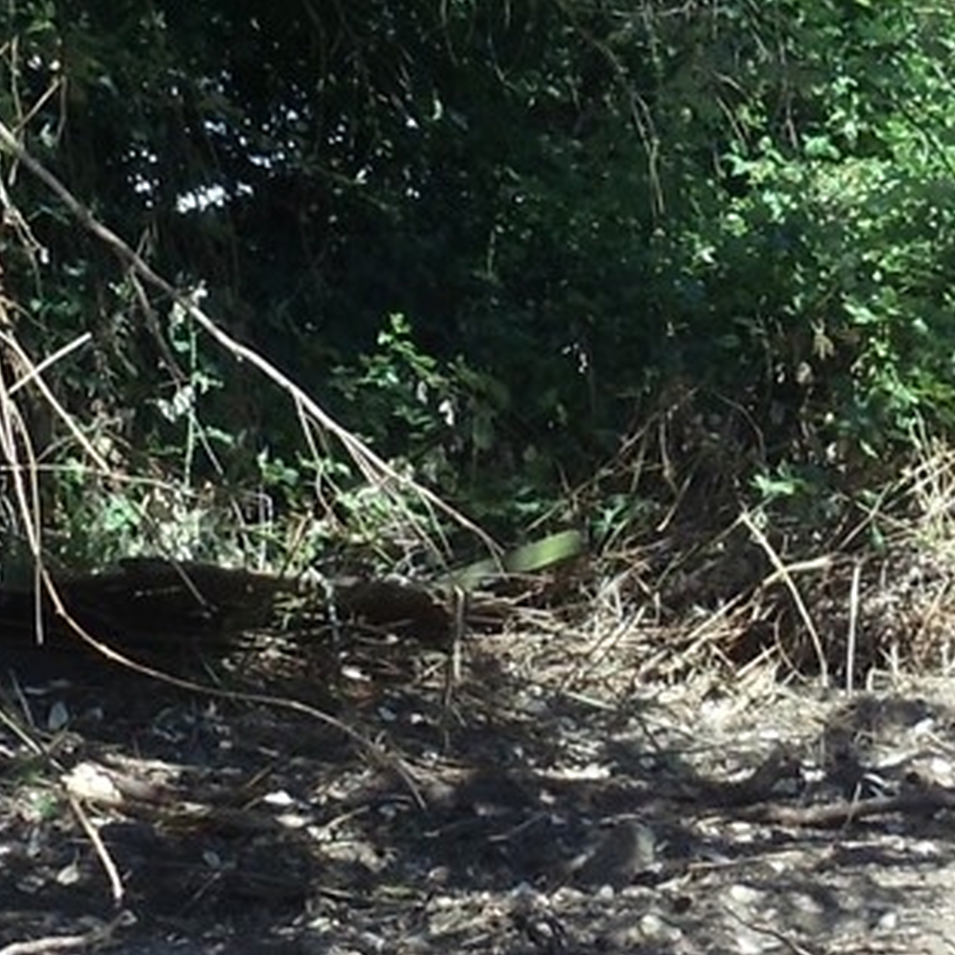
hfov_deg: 8.8
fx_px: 6211
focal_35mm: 199
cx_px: 641
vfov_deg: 8.8
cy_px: 458
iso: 100
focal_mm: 6
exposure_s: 1/320
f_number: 3.5
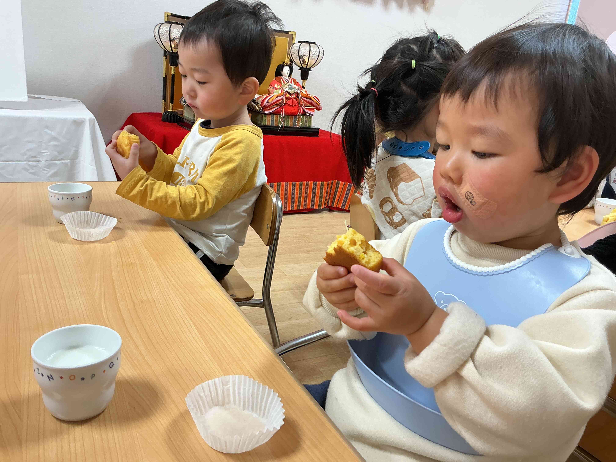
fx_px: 516
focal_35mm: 29
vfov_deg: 48.2
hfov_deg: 61.7
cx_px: 308
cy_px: 231
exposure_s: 1/60
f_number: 1.8
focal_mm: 3
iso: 40
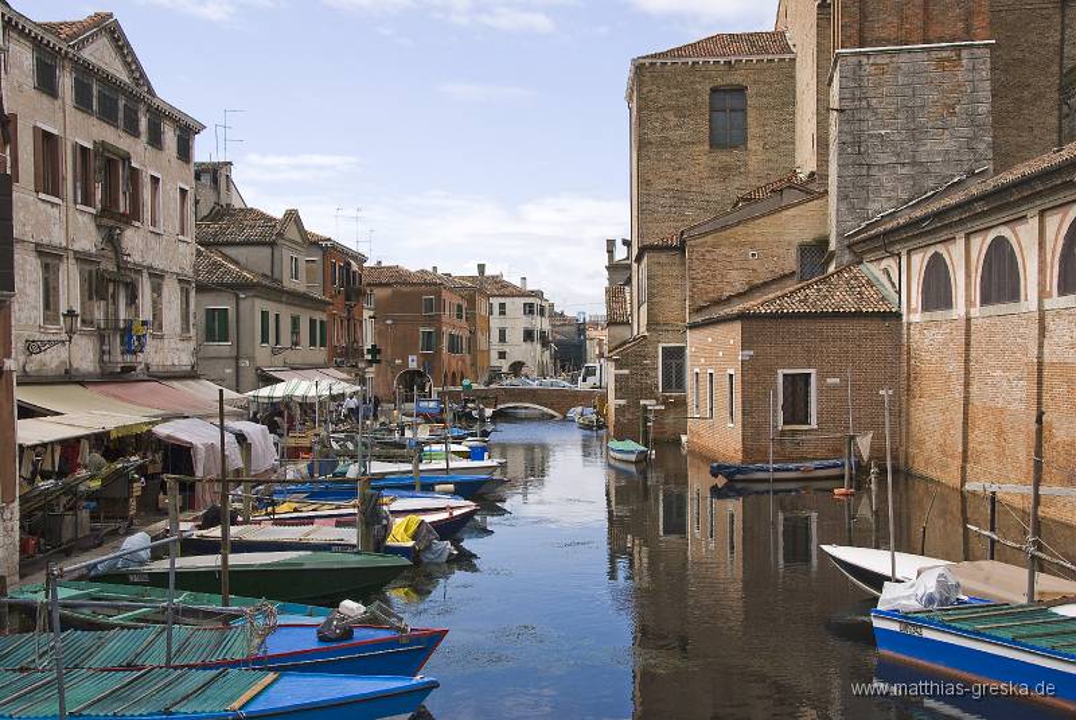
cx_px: 538
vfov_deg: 33.1
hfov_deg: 47.9
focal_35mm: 40
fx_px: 1212
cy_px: 360
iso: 200
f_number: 11
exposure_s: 1/180
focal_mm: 27
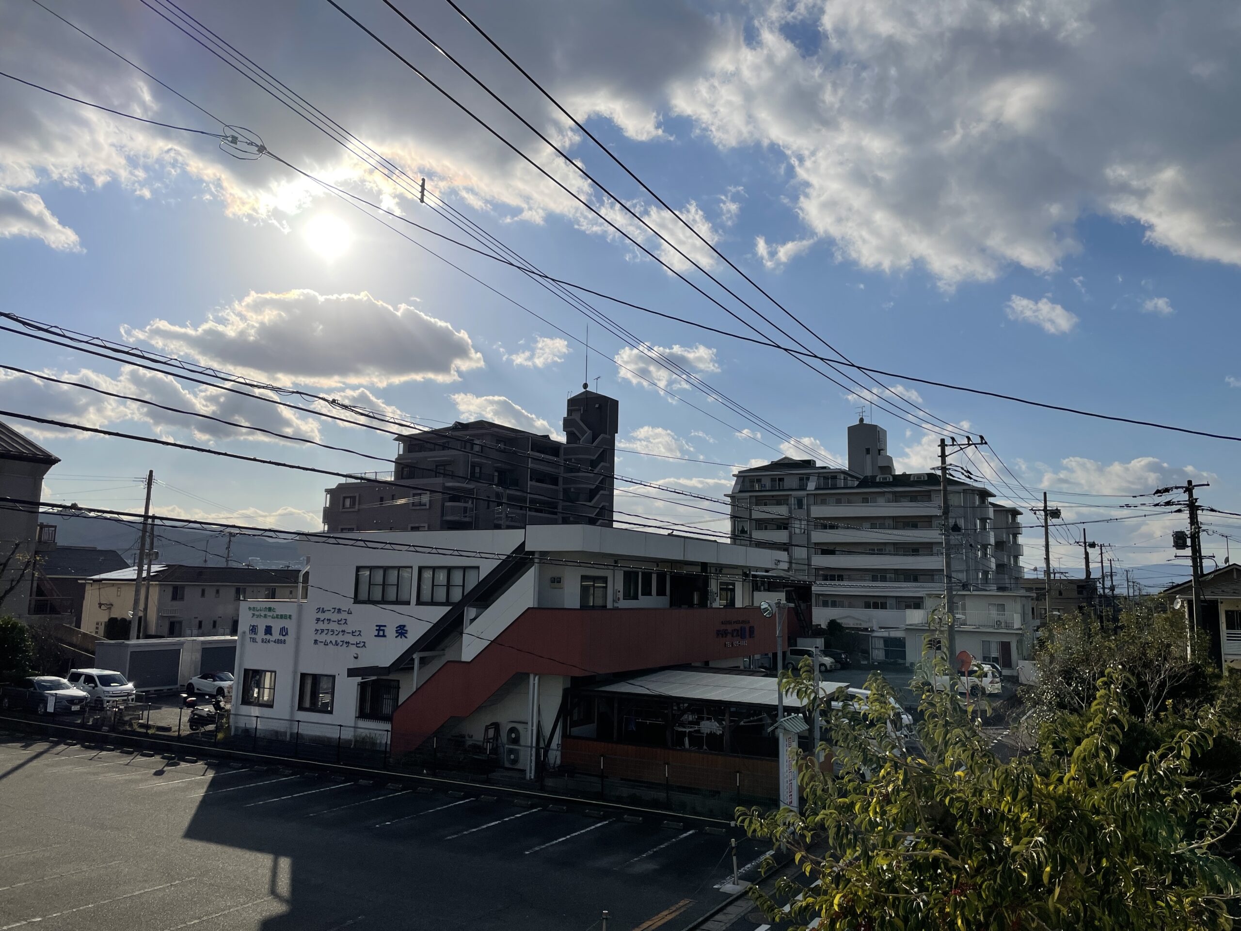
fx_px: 932
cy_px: 466
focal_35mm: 26
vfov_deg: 53.1
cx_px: 620
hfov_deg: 67.3
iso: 32
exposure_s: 1/14925
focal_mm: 4.2
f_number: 1.6
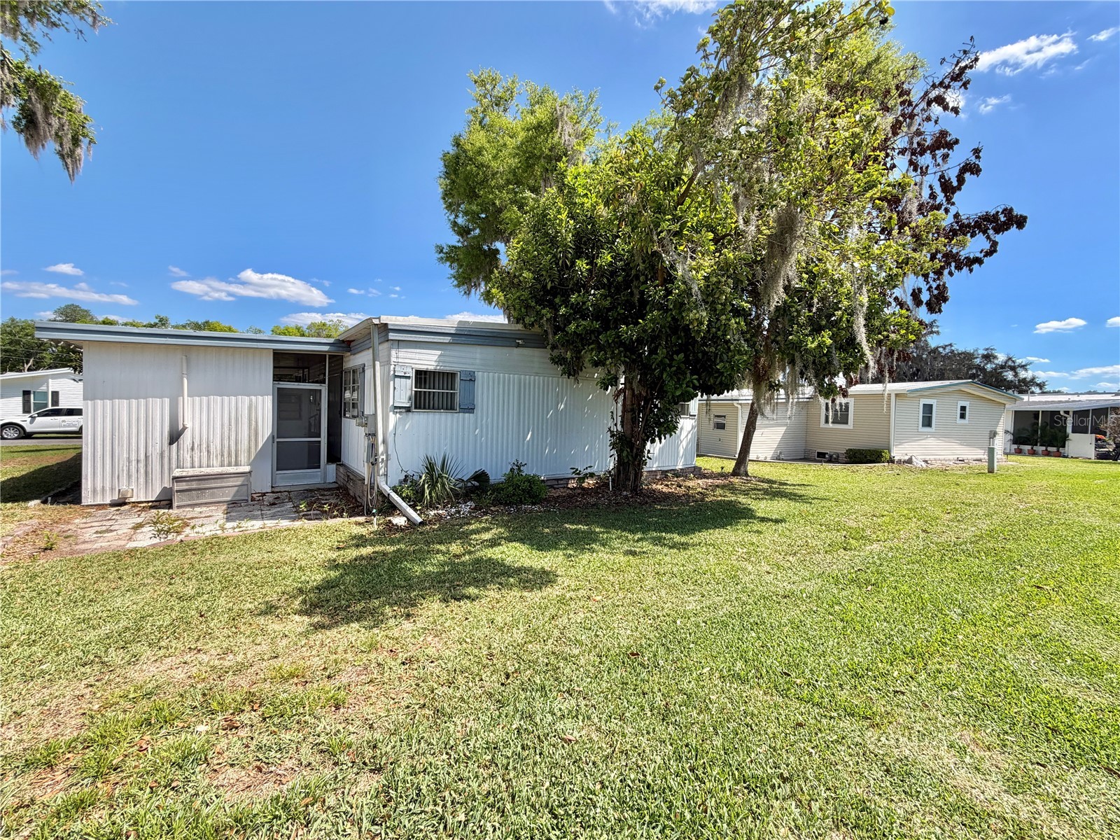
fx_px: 453
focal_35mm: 14
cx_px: 560
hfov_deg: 102.1
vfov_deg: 85.7
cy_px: 420
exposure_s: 1/770
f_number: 2.2
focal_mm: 2.22
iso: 32
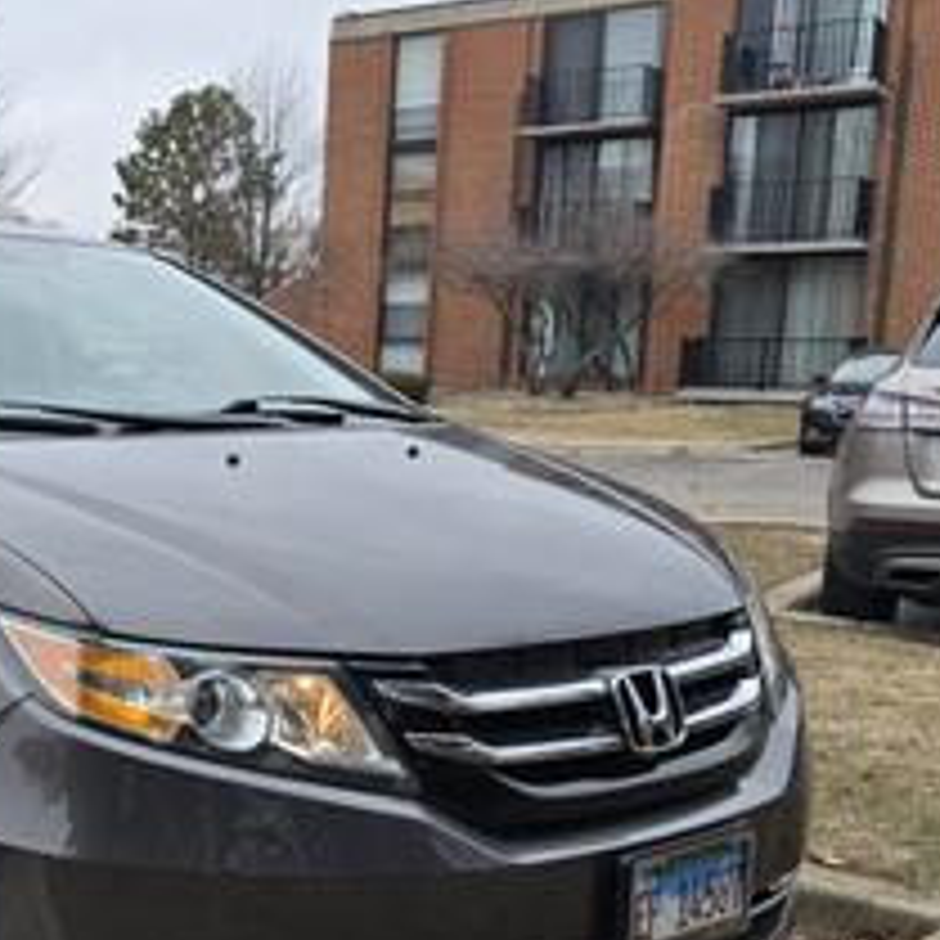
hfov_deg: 31.0
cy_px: 594
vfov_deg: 34.5
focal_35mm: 49
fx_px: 1505
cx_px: -85
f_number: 1.7
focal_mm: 6.3
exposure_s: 1/180
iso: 16
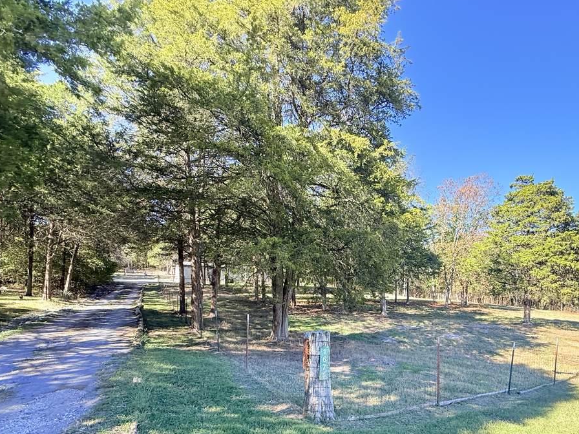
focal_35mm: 20
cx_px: 333
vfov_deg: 64.3
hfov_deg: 81.2
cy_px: 289
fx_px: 335
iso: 64
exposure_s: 1/257
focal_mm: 2.22
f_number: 2.2
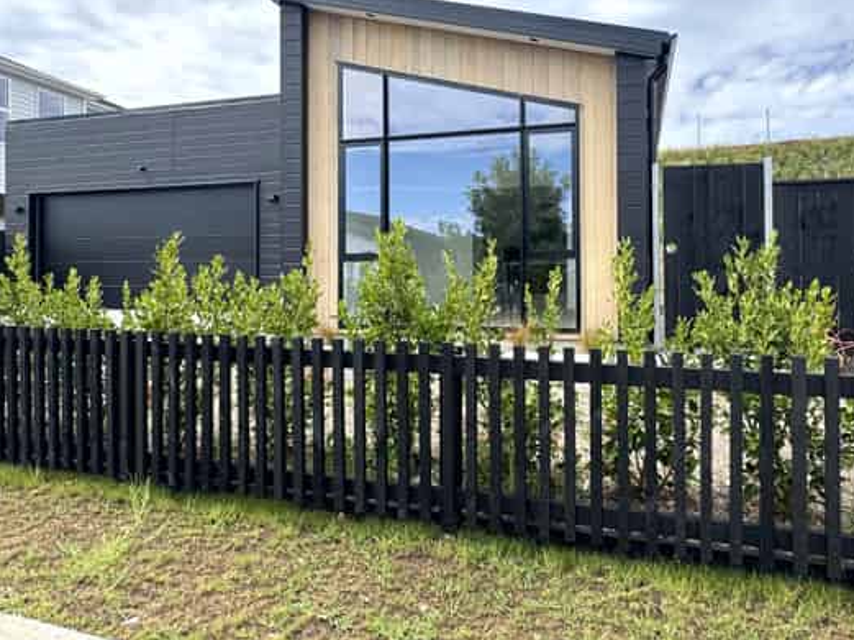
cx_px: 459
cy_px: 260
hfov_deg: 71.5
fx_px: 592
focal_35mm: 24
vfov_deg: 56.4
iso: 50
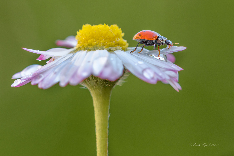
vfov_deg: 9.1
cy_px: 78
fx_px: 975
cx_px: 117
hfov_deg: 13.7
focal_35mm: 150
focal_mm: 150
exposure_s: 1/320
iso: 100
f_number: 9
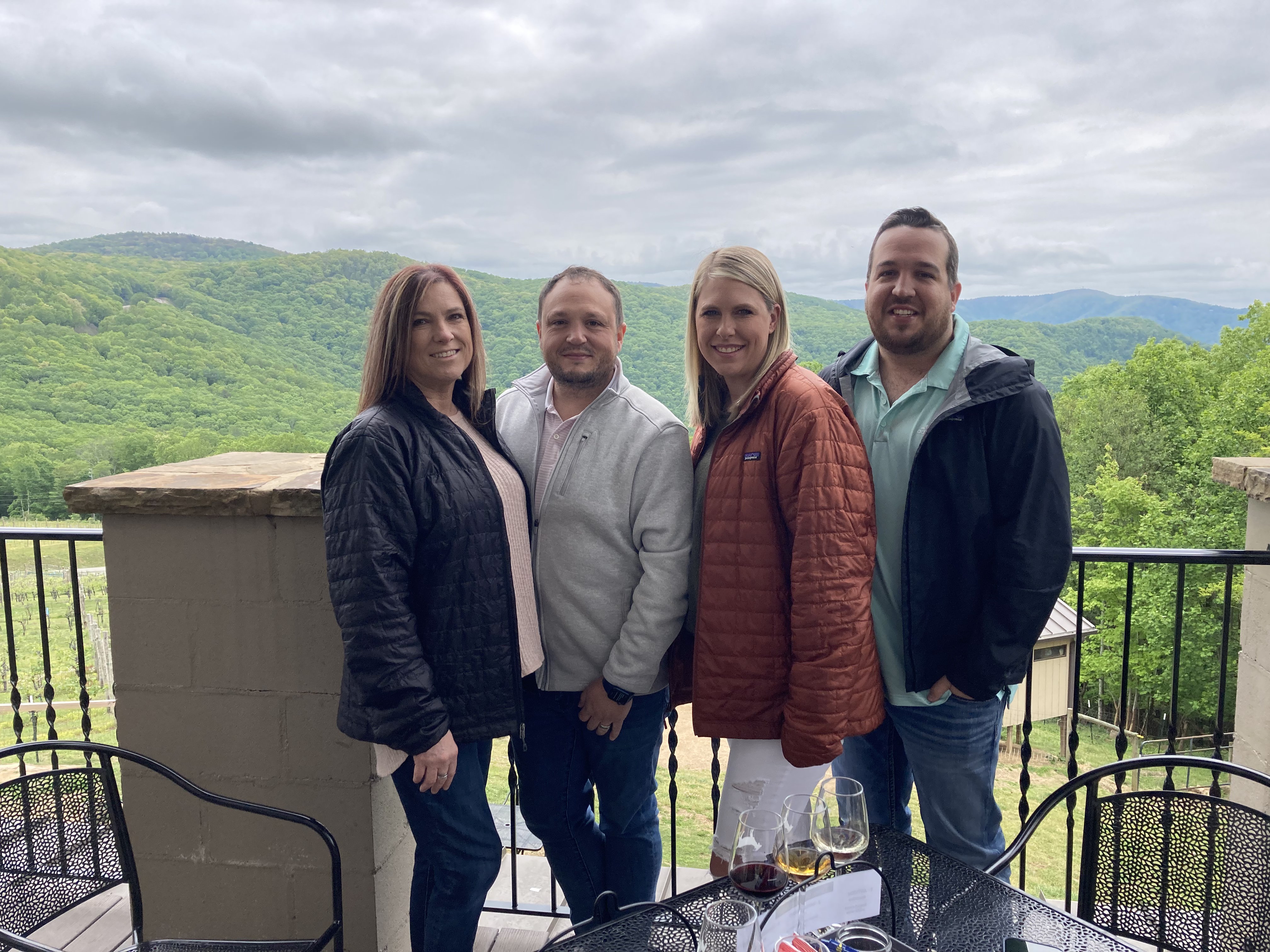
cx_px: 635
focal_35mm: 28
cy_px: 476
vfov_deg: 49.7
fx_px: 1027
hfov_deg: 63.4
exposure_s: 1/1279
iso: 20
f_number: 1.8
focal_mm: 3.99
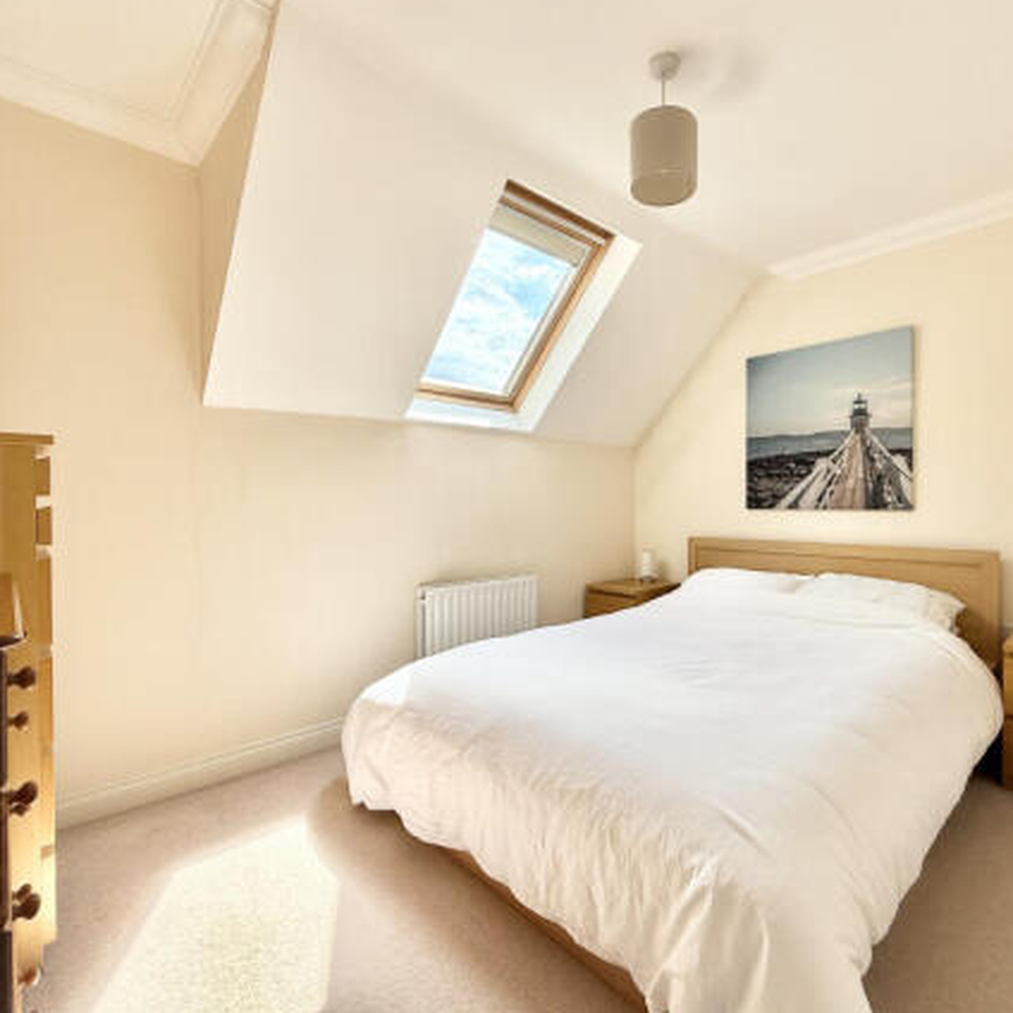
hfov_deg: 82.8
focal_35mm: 17
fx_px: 563
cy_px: 510
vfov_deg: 84.0
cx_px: 613
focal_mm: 2.22
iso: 64
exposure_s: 1/461
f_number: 2.2
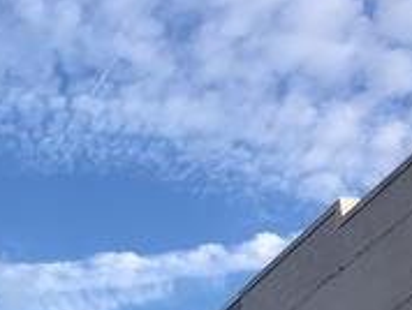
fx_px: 1239
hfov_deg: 17.1
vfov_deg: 13.1
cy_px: 532
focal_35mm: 104
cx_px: -201
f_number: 2.2
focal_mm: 4.15
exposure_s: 1/439
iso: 25
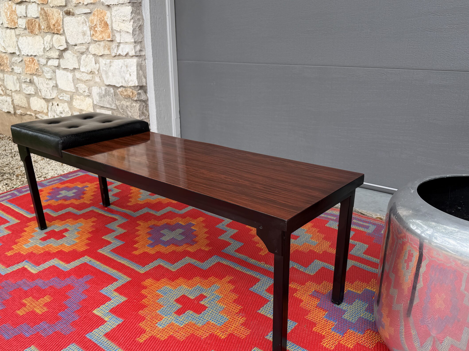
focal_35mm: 29
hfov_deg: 61.7
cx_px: 230
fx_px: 393
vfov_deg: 48.1
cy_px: 201
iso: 80
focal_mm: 6.76
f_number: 1.78
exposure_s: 1/660
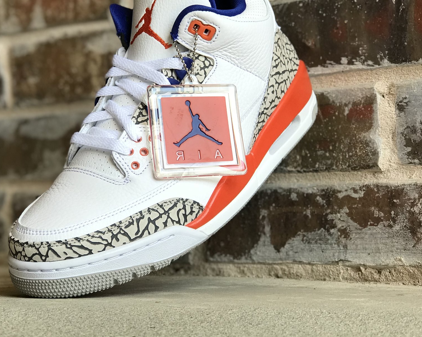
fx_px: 1149
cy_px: 145
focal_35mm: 92
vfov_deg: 16.7
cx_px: 164
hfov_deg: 20.8
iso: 25
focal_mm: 6.6
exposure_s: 1/60
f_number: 2.8
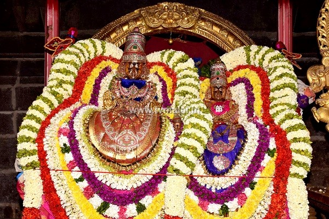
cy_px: 110
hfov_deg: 53.1
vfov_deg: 36.9
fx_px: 329
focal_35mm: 36
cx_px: 164
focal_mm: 24
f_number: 7.1
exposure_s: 1/125
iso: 320
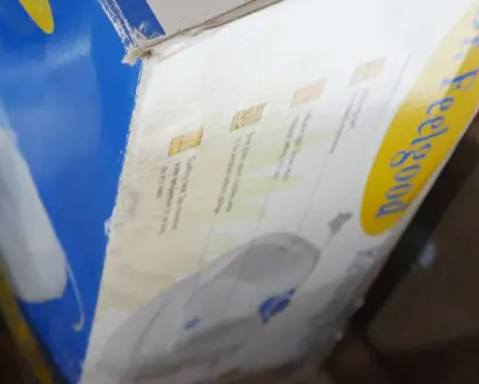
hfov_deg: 18.7
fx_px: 1390
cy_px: 71
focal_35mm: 98
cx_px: -66
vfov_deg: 15.6
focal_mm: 20
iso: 3200
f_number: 4.5
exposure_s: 1/40
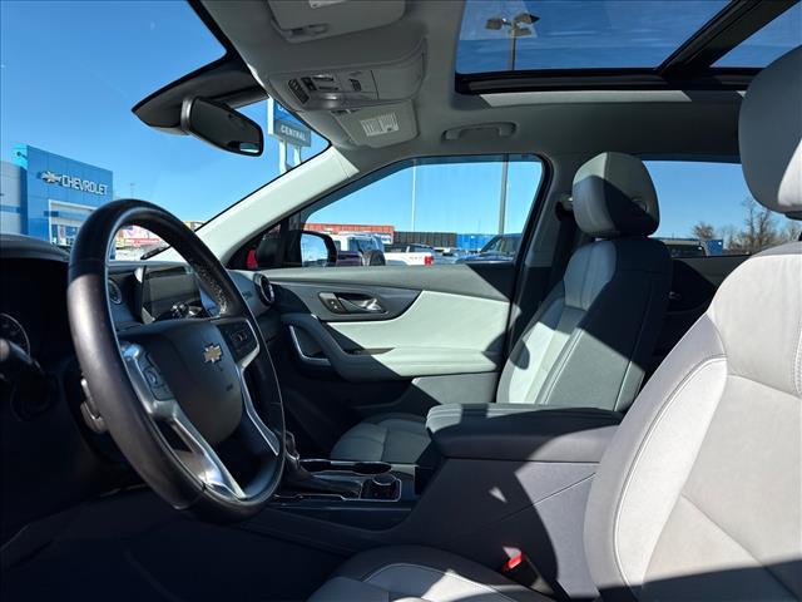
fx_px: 556
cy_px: 301
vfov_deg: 56.8
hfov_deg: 71.6
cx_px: 401
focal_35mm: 24
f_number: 1.78
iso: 80
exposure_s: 1/1060
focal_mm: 6.76
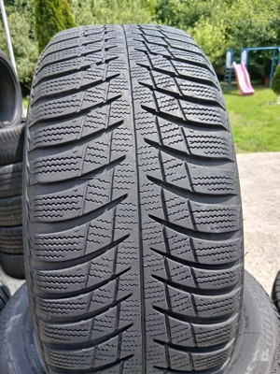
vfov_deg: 67.3
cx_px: 140
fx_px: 280
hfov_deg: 53.1
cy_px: 187
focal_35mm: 26
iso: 20
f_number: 1.8
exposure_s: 1/175
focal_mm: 3.98
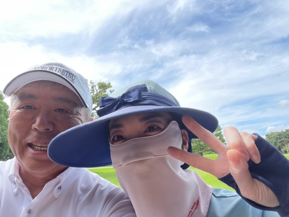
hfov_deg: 73.9
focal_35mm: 23
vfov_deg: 58.9
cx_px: 144
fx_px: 192
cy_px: 108
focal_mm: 2.71
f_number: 2.2
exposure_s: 1/274
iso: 25
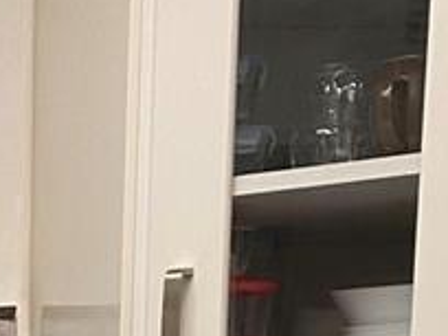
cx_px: -382
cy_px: 951
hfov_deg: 11.8
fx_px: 1980
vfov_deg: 8.4
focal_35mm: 153
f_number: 1.8
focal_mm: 4.25
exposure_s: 1/60
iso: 80
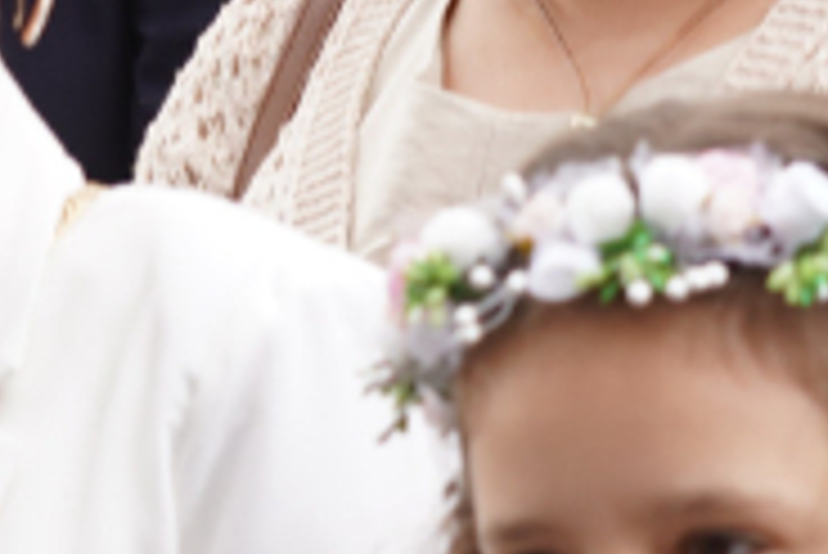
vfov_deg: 4.0
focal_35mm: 346
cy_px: 525
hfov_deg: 5.9
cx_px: 140
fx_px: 7964
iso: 100
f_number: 5
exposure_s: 1/100
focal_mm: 49
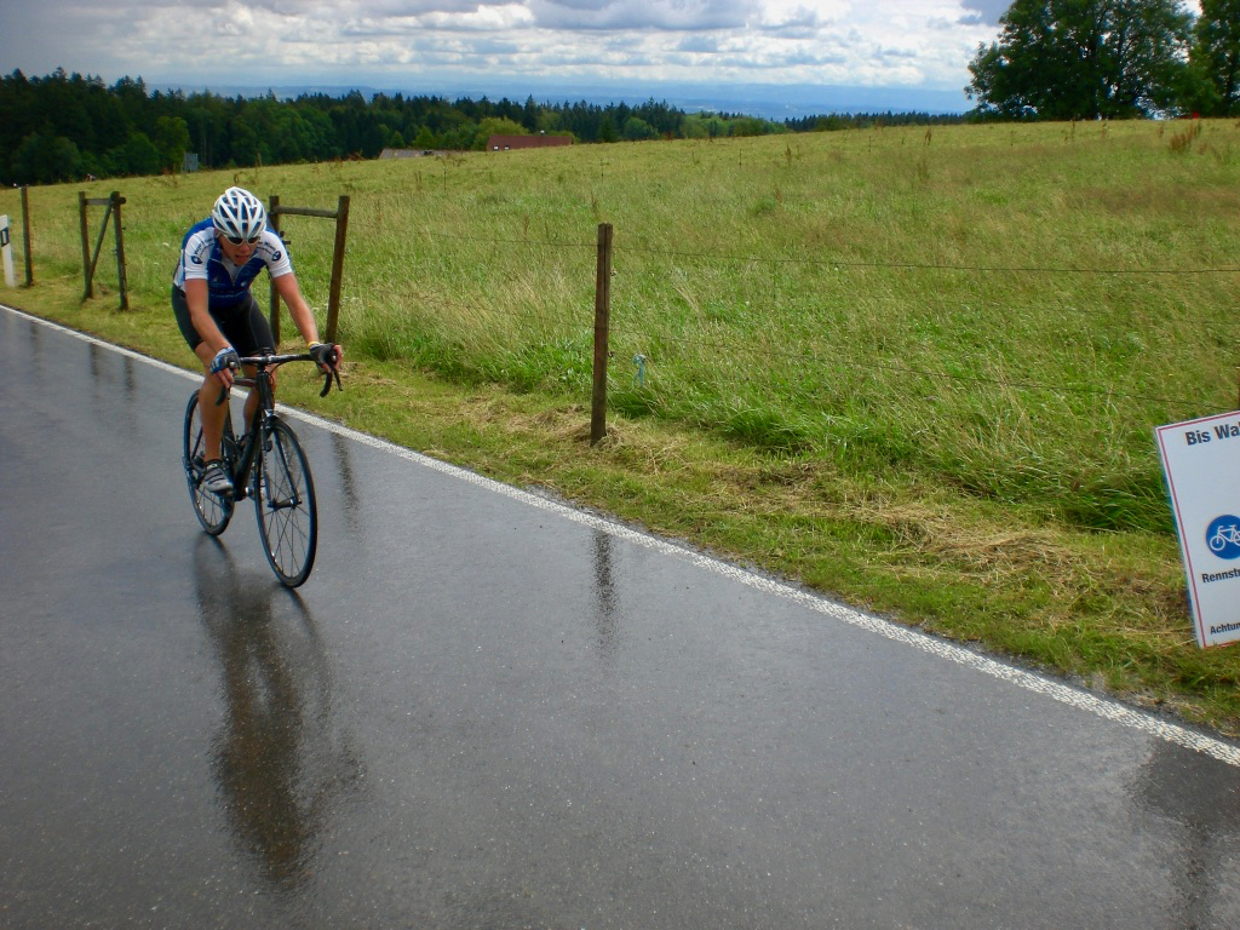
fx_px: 1361
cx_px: 620
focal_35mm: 38
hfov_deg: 49.0
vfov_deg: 37.7
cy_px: 465
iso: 50
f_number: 4.4
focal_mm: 6.3
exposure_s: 1/500
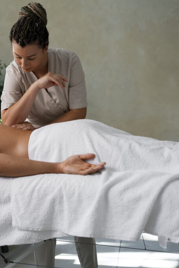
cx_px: 18
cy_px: 134
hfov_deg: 16.8
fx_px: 597
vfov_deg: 25.4
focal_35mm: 80
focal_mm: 35
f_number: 2
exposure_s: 1/640
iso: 640
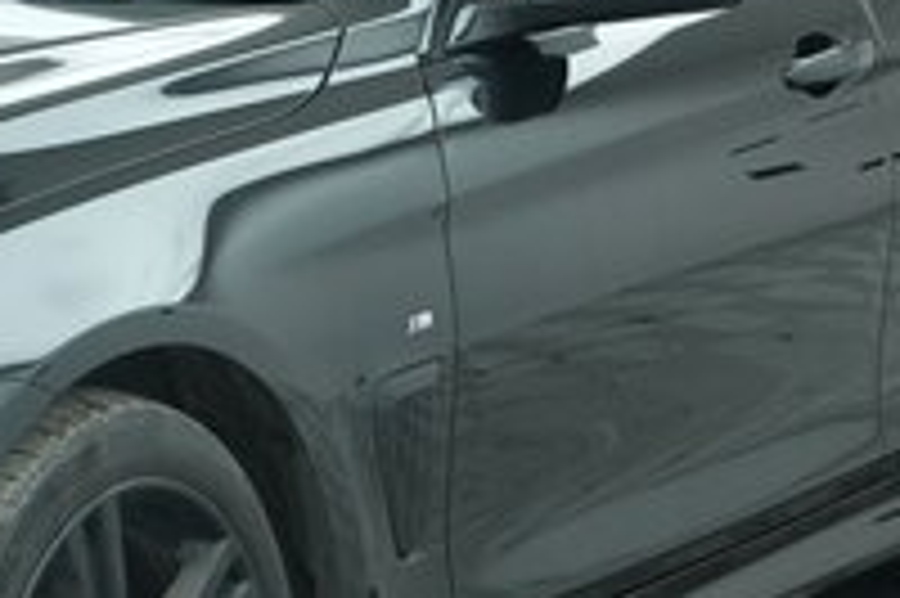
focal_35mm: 160
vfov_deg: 8.5
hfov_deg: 12.5
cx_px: -216
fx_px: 3997
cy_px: 52
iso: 1000
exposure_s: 1/20
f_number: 8
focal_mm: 40
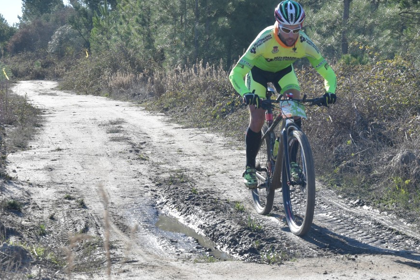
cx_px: 297
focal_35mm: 94
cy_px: 90
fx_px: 1097
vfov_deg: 14.5
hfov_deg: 21.6
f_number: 5.6
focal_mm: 34
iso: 200
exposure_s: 1/640
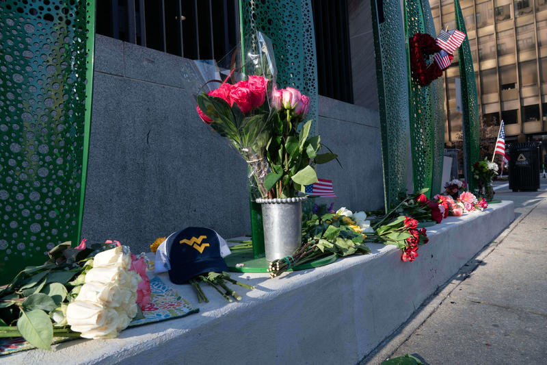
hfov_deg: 73.8
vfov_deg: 53.1
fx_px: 365
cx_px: 274
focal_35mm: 24
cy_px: 182
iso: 800
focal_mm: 24
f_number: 9
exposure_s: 1/320
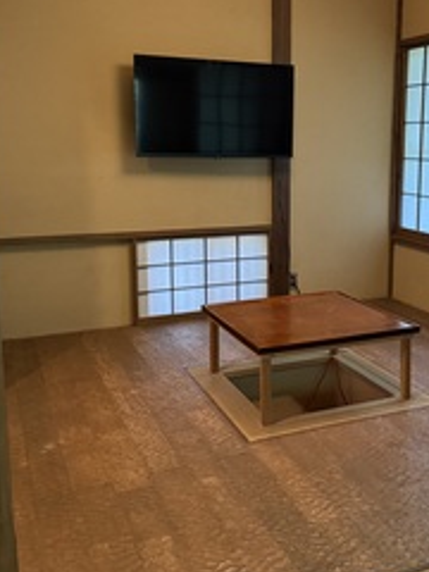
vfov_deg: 46.6
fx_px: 661
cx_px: 300
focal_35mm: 40
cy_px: 234
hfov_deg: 35.5
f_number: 1.78
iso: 640
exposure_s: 1/33
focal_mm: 6.76
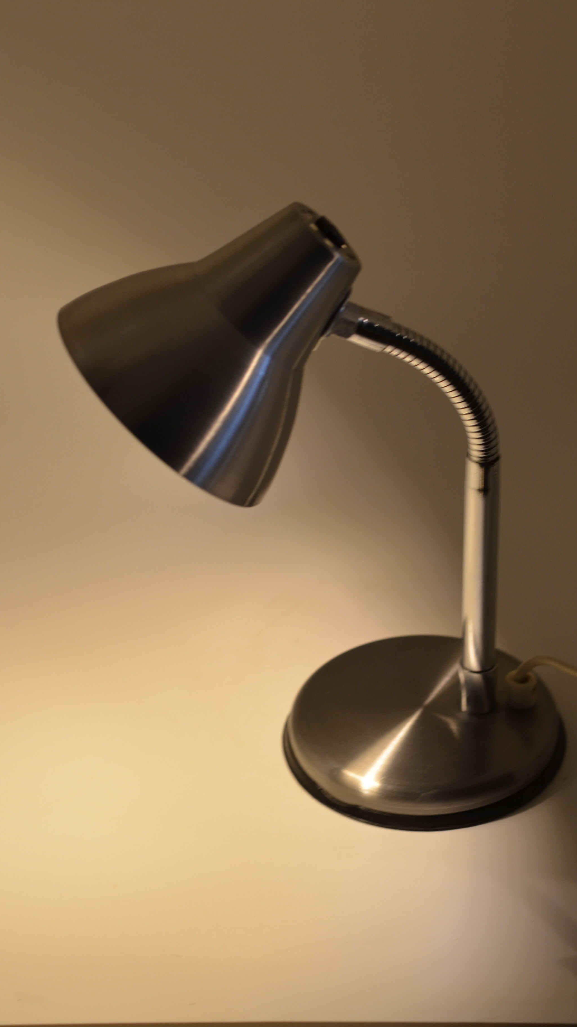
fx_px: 2149
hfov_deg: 15.3
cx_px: 335
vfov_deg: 26.9
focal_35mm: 79
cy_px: 513
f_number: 4.5
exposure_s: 1/80
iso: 400
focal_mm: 50
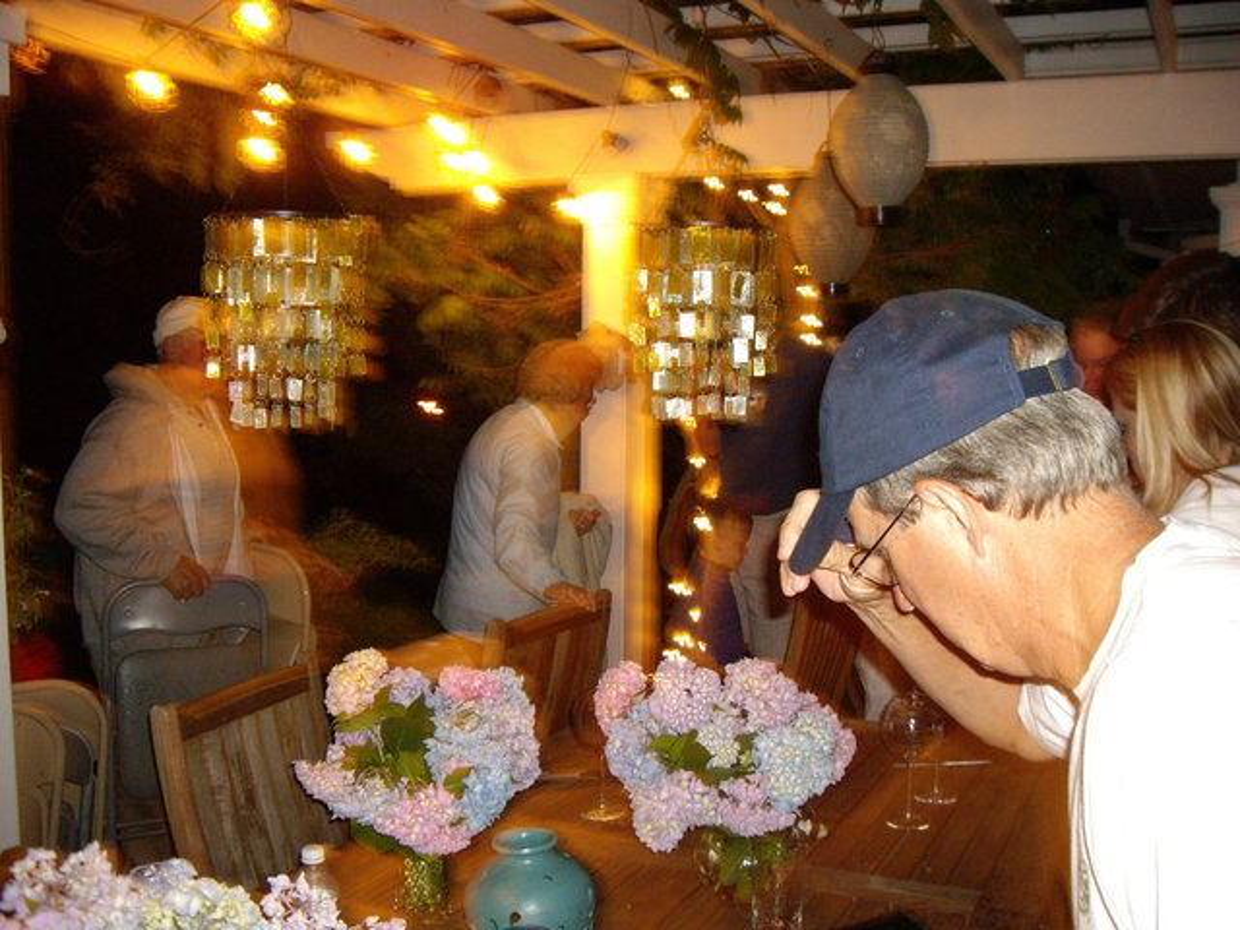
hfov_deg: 49.0
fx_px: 1361
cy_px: 465
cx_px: 620
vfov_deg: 37.7
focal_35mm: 38
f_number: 2.7
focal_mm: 6.2
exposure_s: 1/2
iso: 200
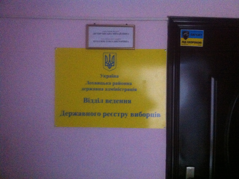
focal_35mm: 35
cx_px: 120
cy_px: 90
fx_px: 241
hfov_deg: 52.7
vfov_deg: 40.6
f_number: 2.8
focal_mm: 3.85
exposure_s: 1/15
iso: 1000
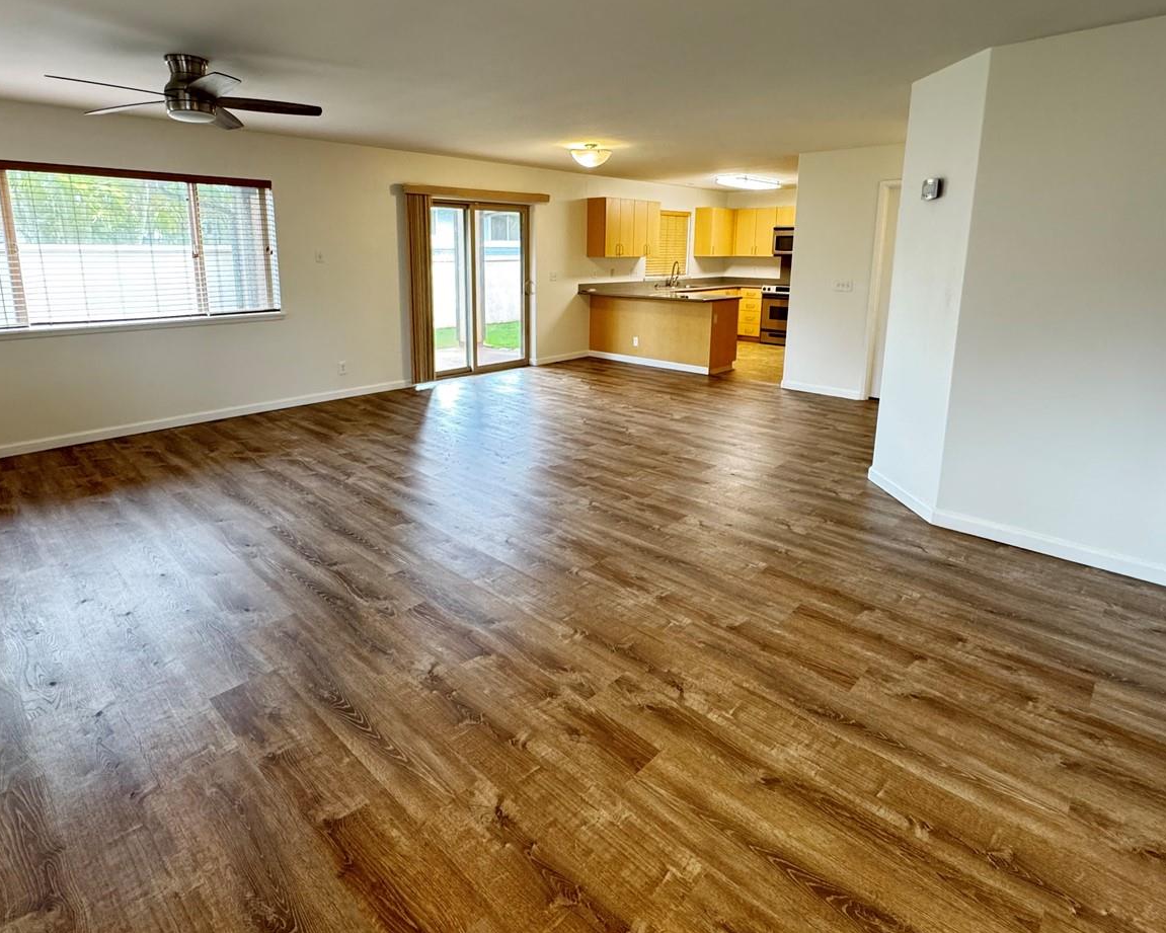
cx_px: 556
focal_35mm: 19
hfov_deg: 83.2
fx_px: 656
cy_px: 376
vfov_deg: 70.2
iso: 320
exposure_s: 1/60
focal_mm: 2.22
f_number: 2.2
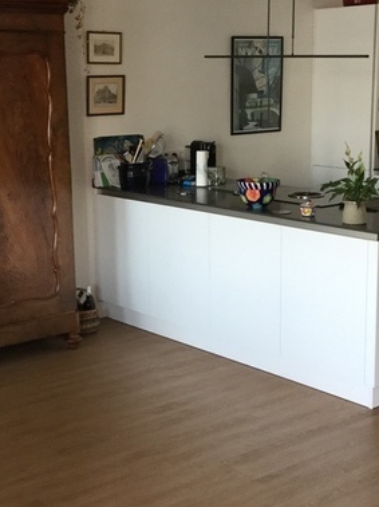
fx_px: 921
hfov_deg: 23.3
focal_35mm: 63
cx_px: 196
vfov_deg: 30.7
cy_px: 255
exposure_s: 1/33
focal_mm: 3.3
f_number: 2.4
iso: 64
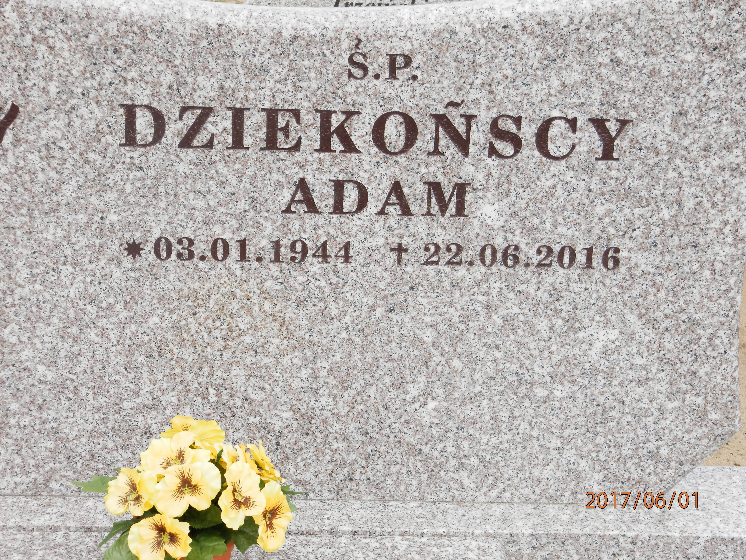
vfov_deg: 21.6
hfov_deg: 28.6
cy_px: 280
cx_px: 373
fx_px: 1465
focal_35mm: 68
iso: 80
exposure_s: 1/60
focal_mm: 12.2
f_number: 11.4
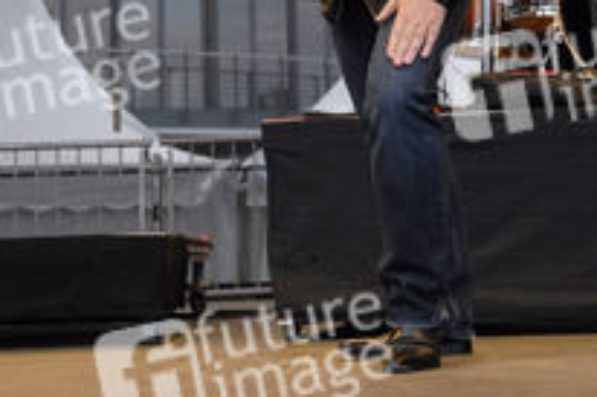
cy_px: -72
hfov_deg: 19.5
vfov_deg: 12.7
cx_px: 330
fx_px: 1740
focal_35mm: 105
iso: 400
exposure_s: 1/250
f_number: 4.5
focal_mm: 36
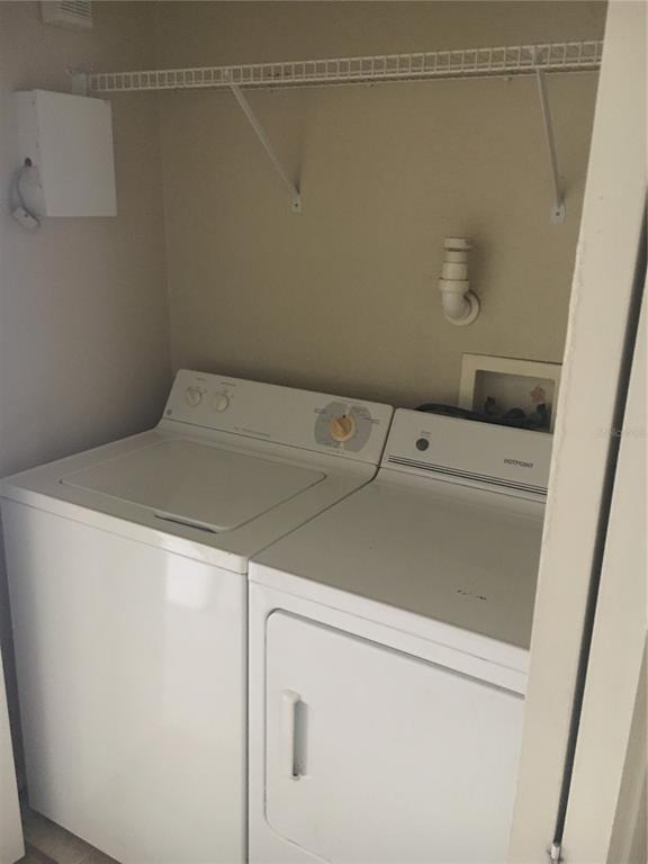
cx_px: 324
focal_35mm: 29
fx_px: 724
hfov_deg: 48.2
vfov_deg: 61.7
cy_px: 432
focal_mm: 4.15
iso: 500
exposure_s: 1/15
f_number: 2.2
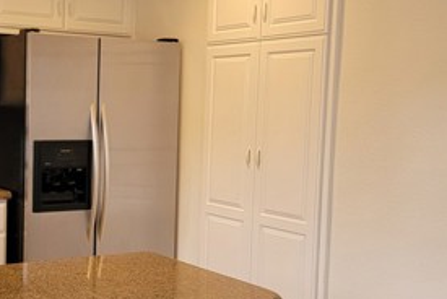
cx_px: 49
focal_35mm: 58
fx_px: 721
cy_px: 153
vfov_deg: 23.4
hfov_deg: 32.8
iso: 200
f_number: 1.8
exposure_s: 1/120
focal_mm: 6.7
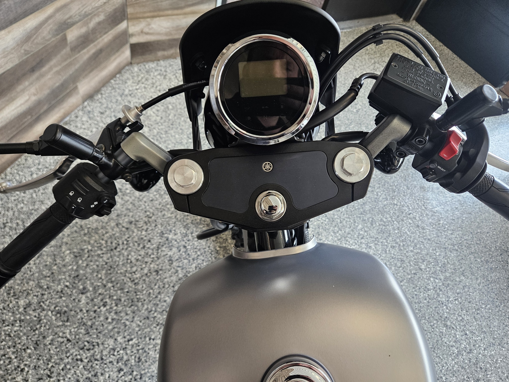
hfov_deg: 73.9
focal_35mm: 23
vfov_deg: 58.9
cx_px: 254
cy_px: 191
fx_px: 338
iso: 200
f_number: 1.8
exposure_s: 1/180
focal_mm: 5.4
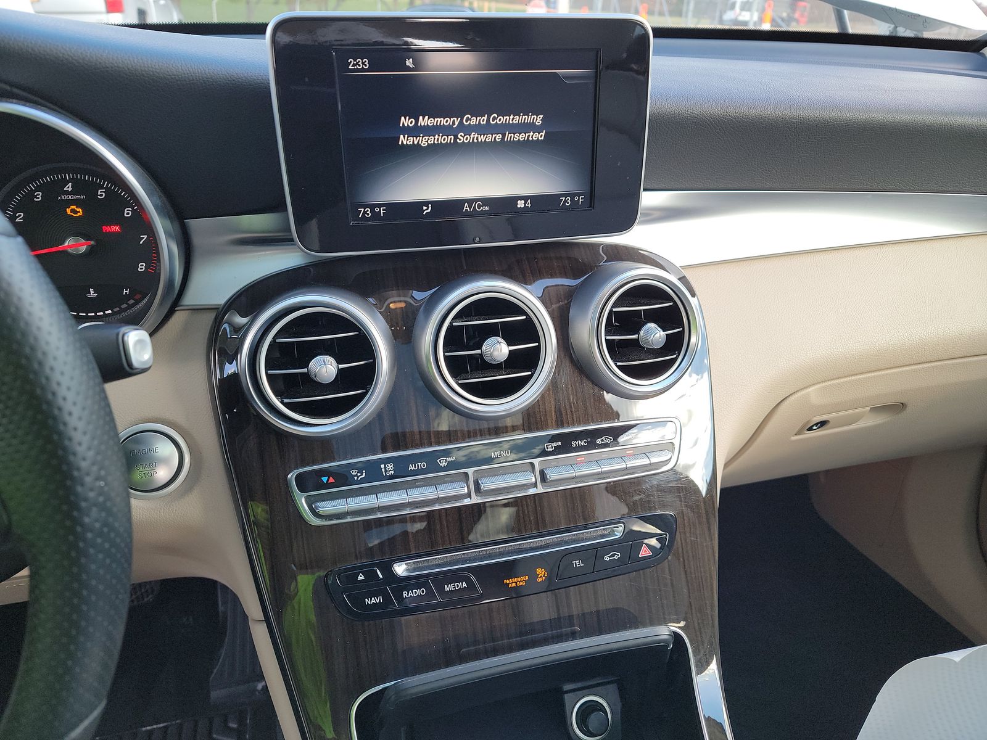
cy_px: 370
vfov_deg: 56.8
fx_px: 684
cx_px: 494
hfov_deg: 71.6
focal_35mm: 24
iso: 87
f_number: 1.8
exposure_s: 1/59
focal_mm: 6.7
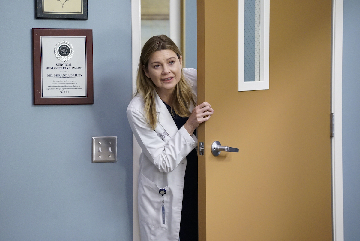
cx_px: 180
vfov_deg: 6.9
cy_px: 120
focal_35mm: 200
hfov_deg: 10.3
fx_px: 2001
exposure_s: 1/200
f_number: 5
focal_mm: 200
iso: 8000
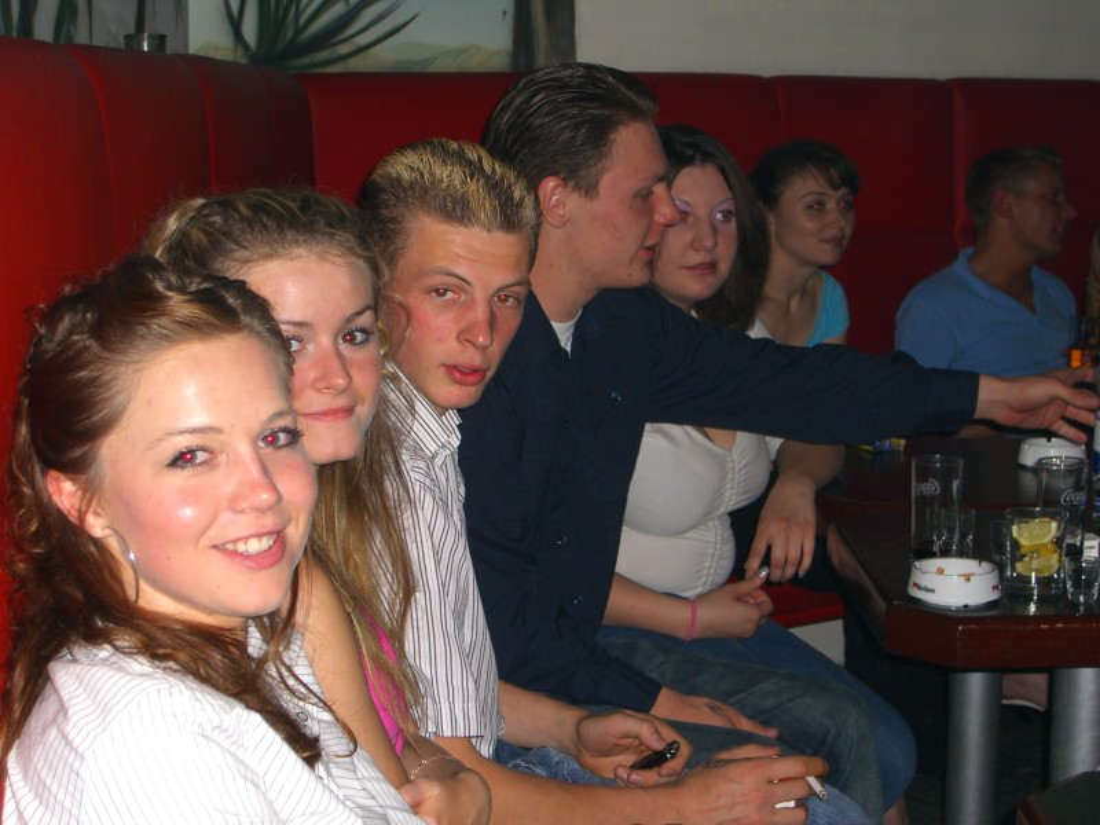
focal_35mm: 68
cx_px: 550
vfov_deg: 21.6
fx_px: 2161
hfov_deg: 28.6
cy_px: 412
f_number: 4
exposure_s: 1/60
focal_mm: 14.2
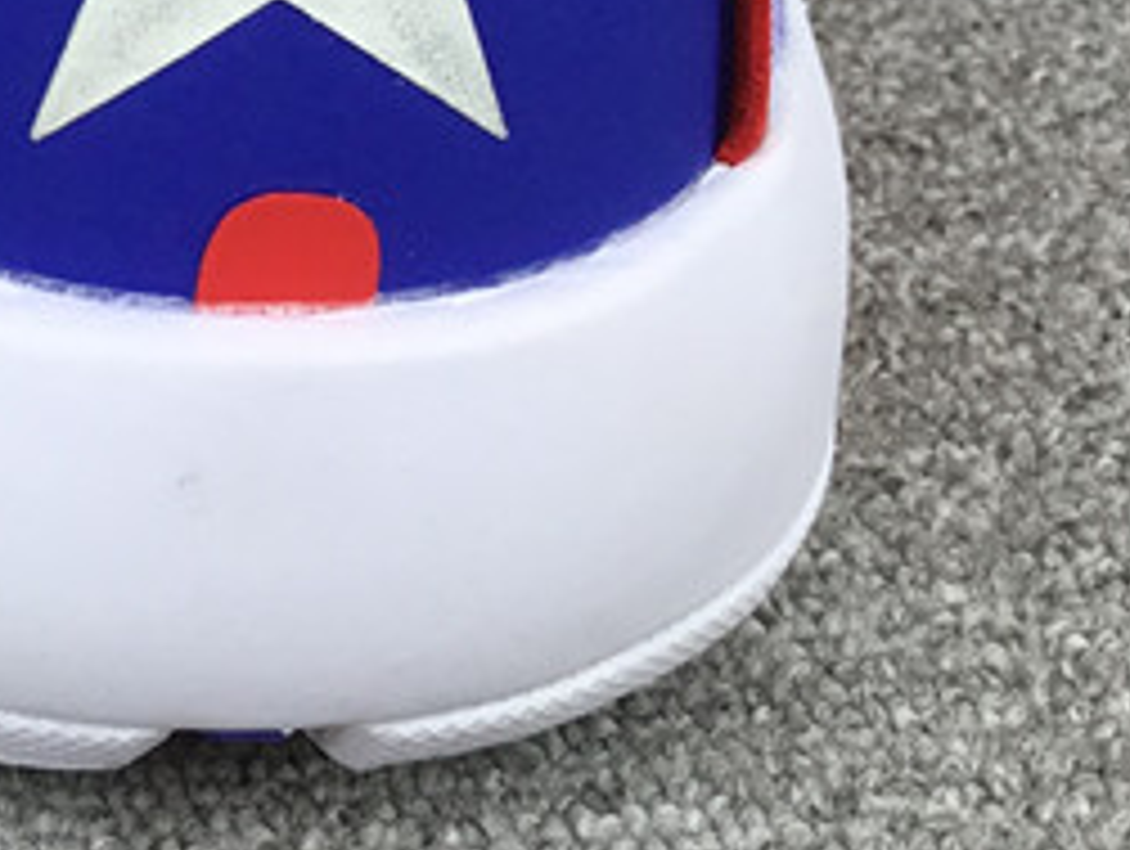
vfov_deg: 12.8
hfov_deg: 16.3
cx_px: -527
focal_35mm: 111
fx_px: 3629
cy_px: -385
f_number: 2.4
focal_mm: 3.3
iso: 25
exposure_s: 1/167
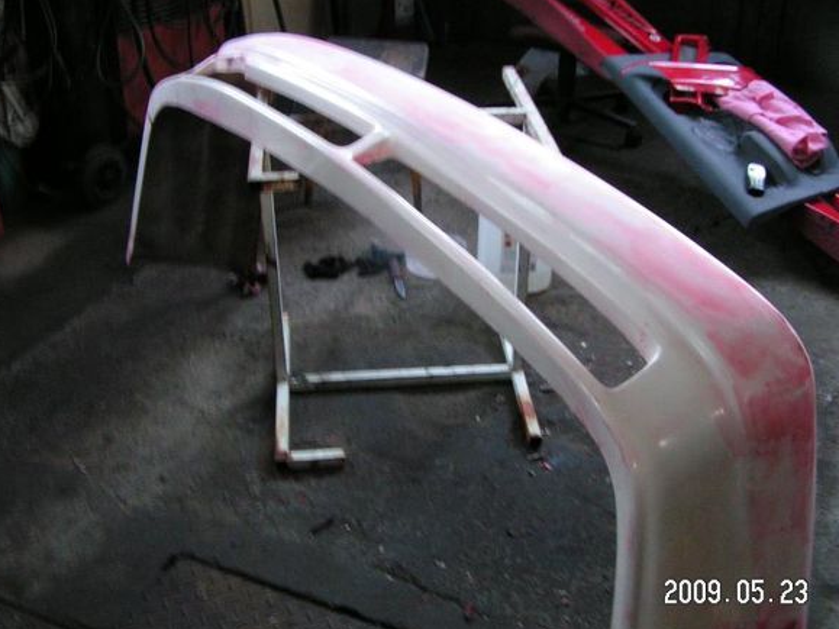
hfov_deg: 44.8
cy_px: 312
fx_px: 1018
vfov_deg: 34.3
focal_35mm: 42
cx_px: 422
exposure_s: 1/4
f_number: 2.8
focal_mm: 5.8
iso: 200
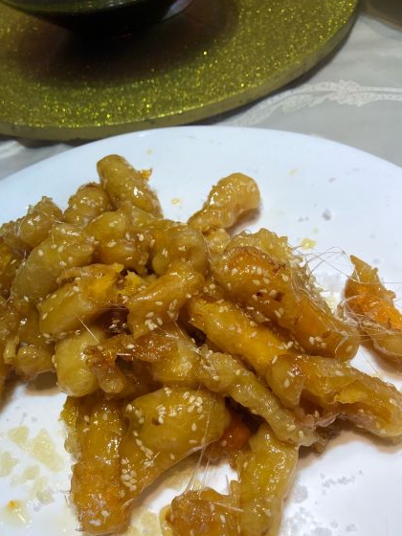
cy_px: 328
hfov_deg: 40.5
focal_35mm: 35
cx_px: 163
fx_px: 542
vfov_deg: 52.2
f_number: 1.8
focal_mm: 4
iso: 25
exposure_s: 1/33
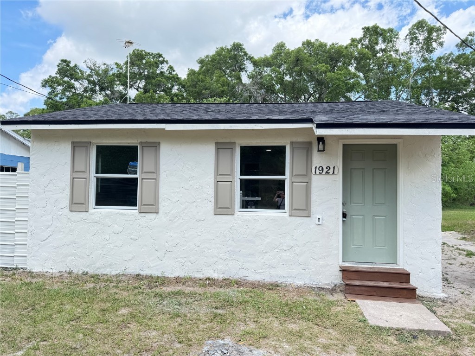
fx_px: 329
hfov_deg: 71.6
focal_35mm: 24
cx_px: 238
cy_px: 178
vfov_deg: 56.8
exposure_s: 1/912
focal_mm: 6.76
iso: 80
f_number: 1.78
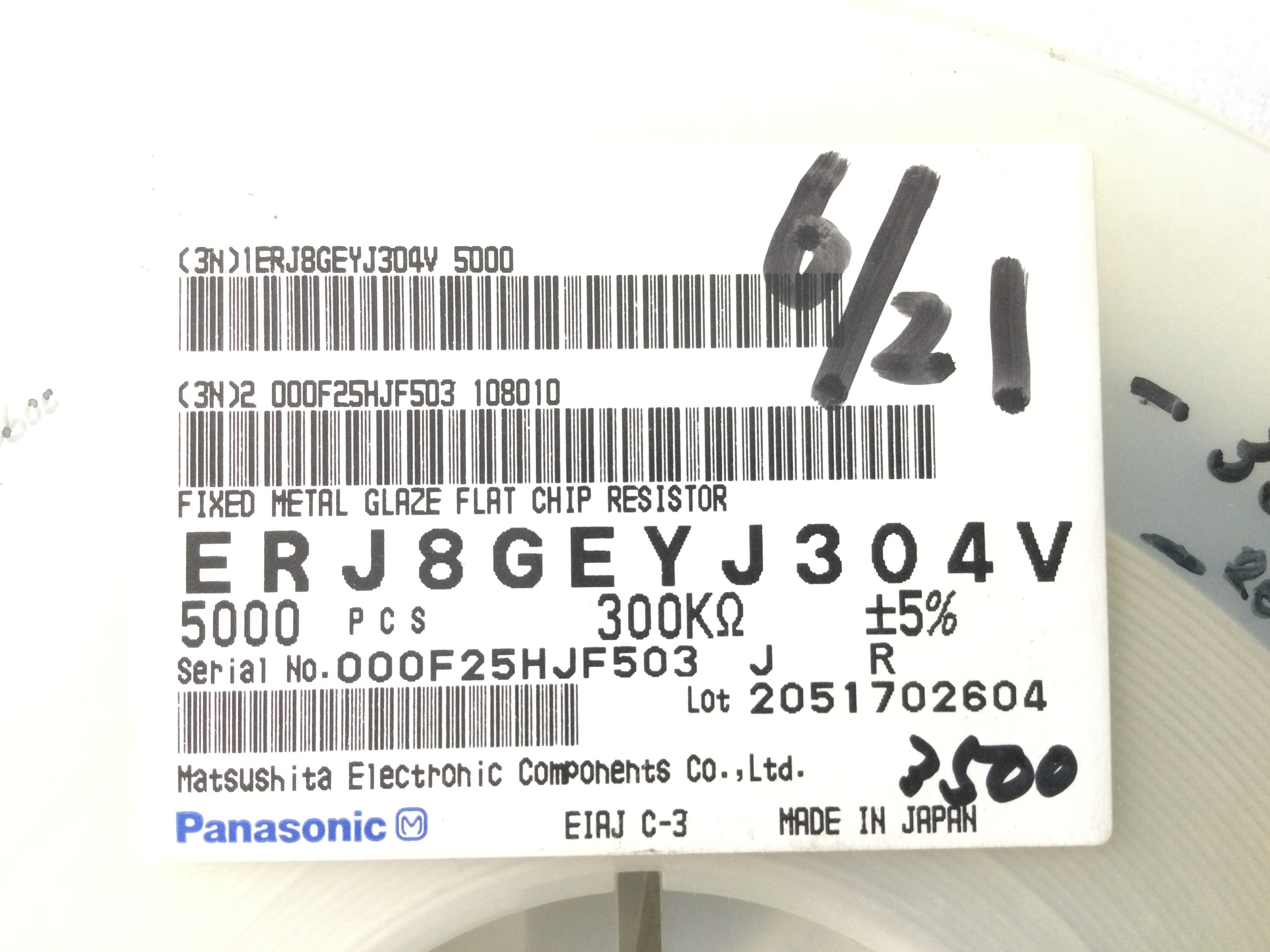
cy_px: 476
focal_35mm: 31
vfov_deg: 45.4
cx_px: 635
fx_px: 1137
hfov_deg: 58.4
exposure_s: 1/30
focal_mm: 3.3
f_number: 2.4
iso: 160
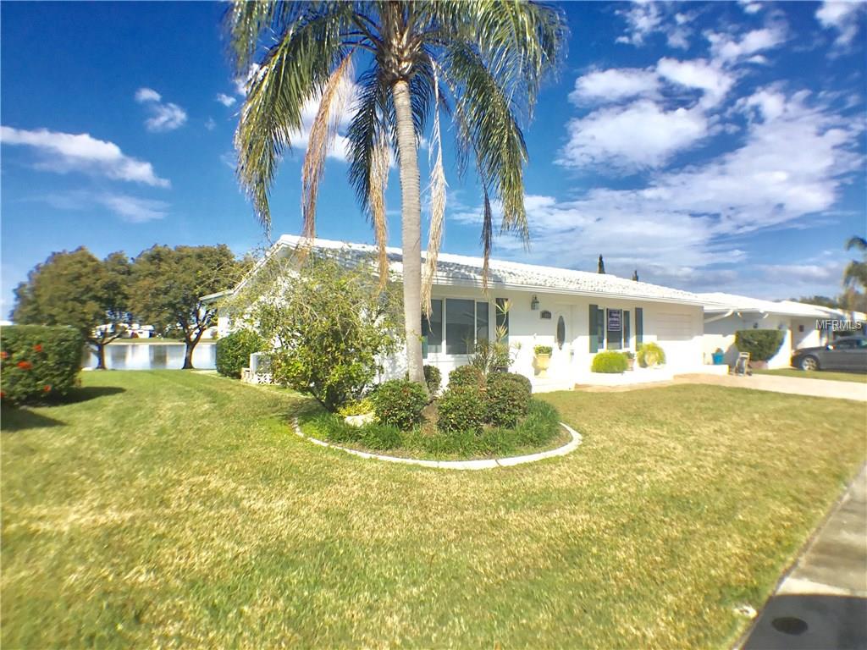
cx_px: 434
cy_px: 325
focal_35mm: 31
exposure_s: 1/2262
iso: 25
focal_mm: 3.3
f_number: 2.4
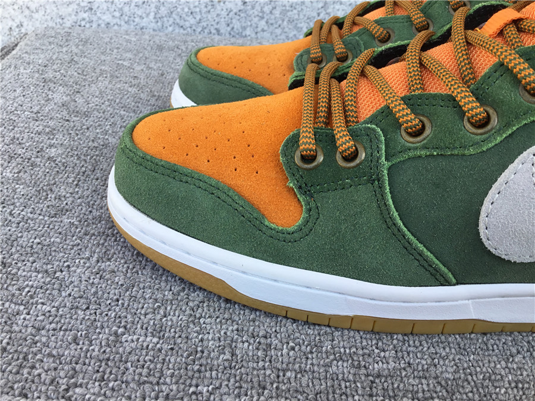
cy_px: 200
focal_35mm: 31
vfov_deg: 45.4
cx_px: 268
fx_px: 479
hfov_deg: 58.4
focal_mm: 3.3
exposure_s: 1/174
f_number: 2.4
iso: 25
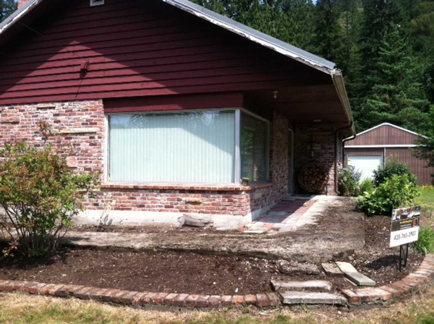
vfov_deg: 40.6
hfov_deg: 52.7
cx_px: 217
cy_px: 162
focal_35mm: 35
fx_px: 438
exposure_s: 1/686
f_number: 2.8
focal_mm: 3.85
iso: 80
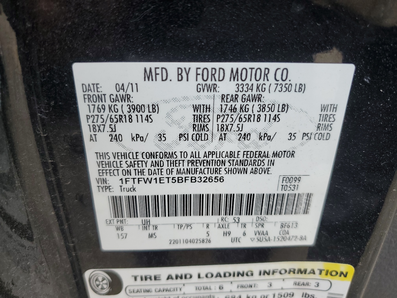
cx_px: 198
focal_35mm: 26
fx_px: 298
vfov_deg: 53.1
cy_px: 149
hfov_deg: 67.3
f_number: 1.5
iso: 50
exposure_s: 1/556
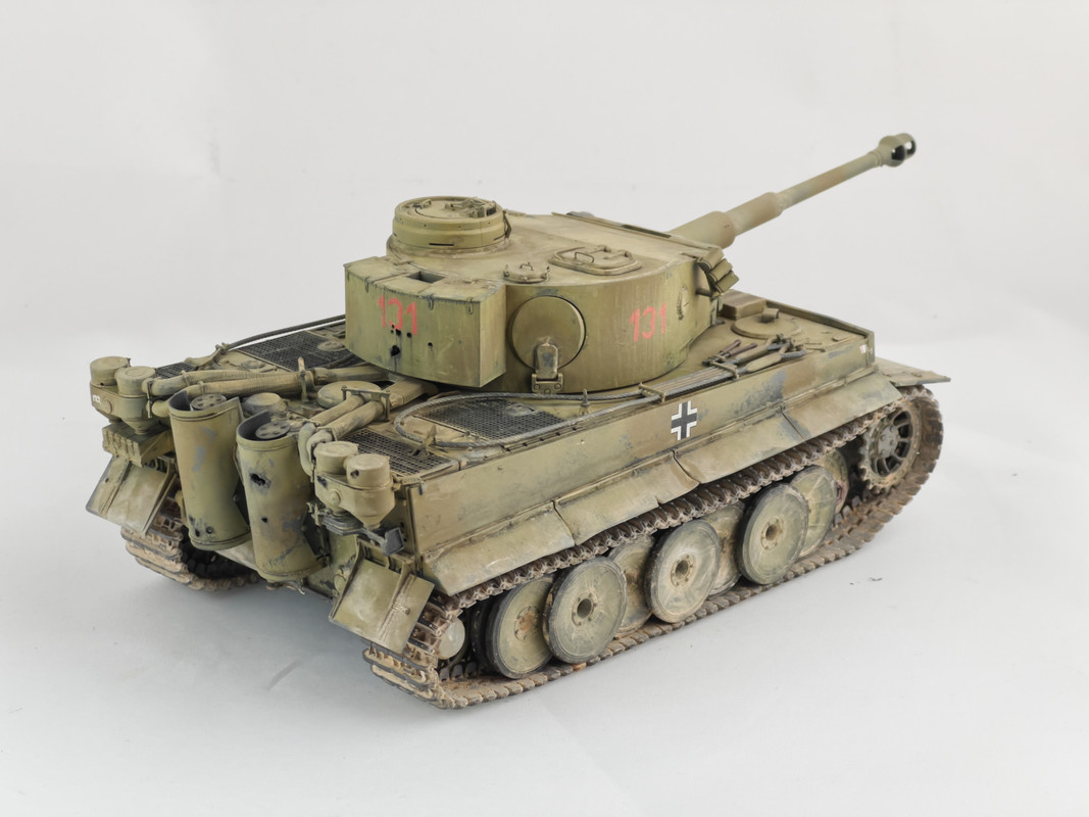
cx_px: 544
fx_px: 2422
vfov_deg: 19.1
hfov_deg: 25.3
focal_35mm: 77
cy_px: 408
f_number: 2.8
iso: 40
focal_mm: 9
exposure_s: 1/100
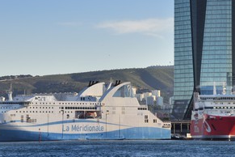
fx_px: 1886
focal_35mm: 289
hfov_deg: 7.1
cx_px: 124
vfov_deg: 4.8
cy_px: 56
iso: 200
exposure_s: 1/250
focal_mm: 200
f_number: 14
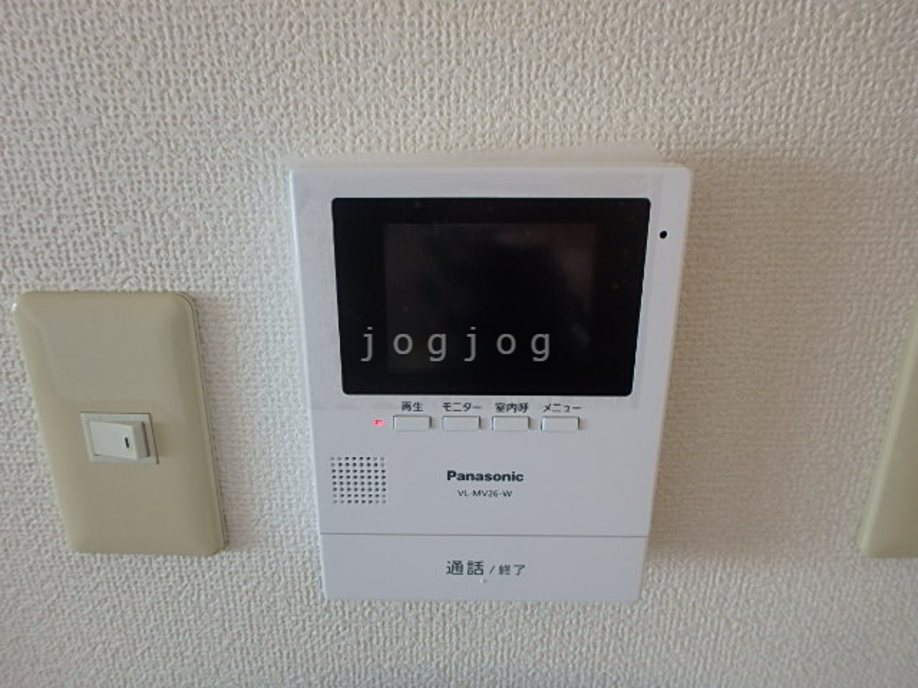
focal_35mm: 21
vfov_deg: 63.4
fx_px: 557
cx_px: 459
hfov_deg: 79.0
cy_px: 344
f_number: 3.5
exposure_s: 1/40
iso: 200
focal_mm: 3.7
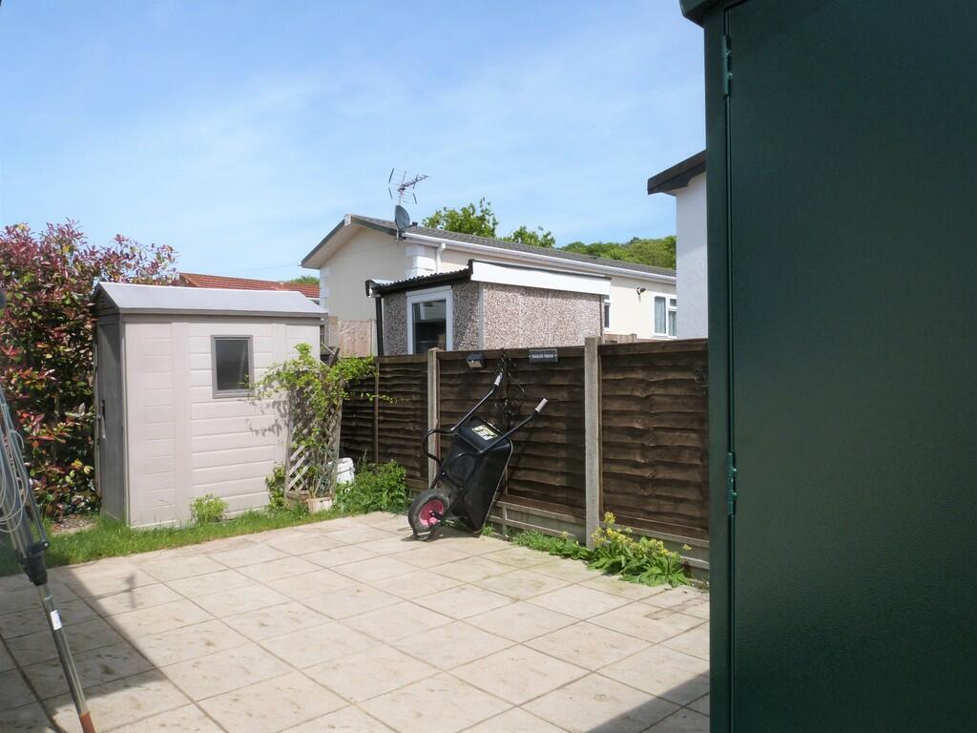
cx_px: 488
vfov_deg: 54.9
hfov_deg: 69.4
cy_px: 366
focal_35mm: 25
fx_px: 706
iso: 100
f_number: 5.6
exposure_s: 1/400
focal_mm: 4.5
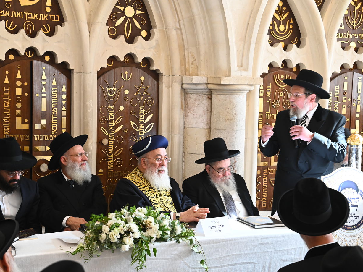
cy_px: 136
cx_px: 166
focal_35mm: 57
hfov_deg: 33.8
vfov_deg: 25.7
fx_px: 598
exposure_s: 1/160
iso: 2500
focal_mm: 52
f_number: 6.3
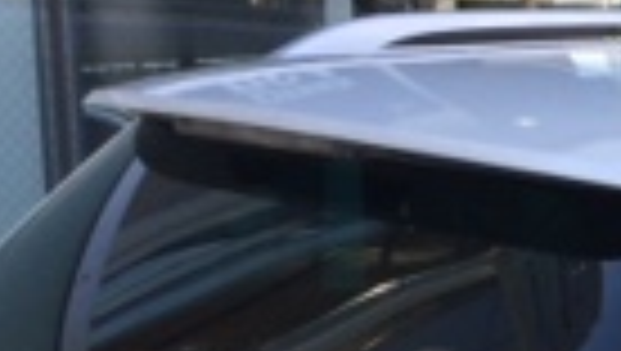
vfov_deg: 8.1
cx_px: 1170
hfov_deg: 13.1
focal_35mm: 146
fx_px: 2407
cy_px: 634
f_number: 2.2
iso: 32
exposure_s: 1/477
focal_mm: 4.15
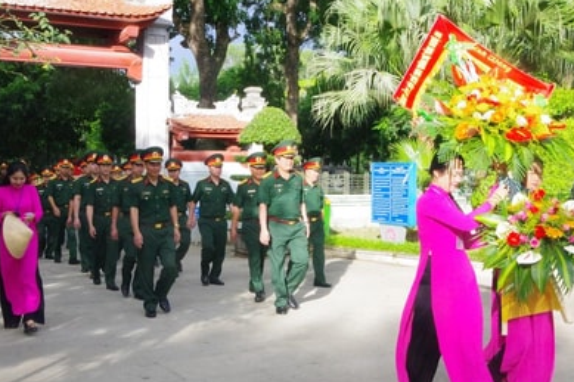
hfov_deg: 39.6
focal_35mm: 50
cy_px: 195
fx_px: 797
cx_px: 304
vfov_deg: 27.0
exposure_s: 1/250
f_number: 22
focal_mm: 24
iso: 6400
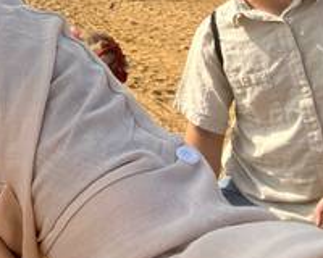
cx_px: -19
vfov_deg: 26.1
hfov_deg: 31.4
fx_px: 516
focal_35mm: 54
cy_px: -21
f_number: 2.2
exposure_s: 1/931
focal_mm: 2.71
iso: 32
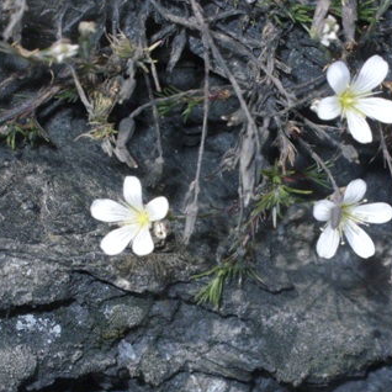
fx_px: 1806
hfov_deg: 12.4
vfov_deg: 12.4
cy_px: 209
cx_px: 113
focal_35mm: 141
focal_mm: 16.4
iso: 400
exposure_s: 1/1681
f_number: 6
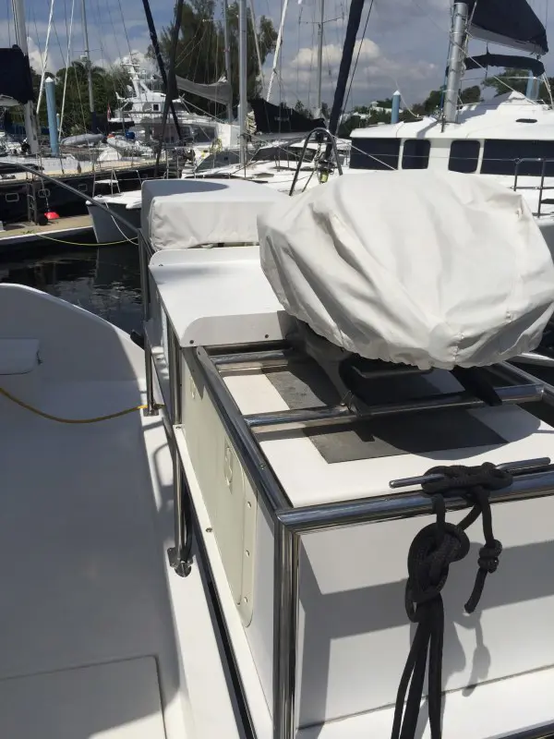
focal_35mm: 29
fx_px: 619
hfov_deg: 48.2
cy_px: 370
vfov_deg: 61.7
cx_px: 277
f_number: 2.2
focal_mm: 4.15
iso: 32
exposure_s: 1/7937
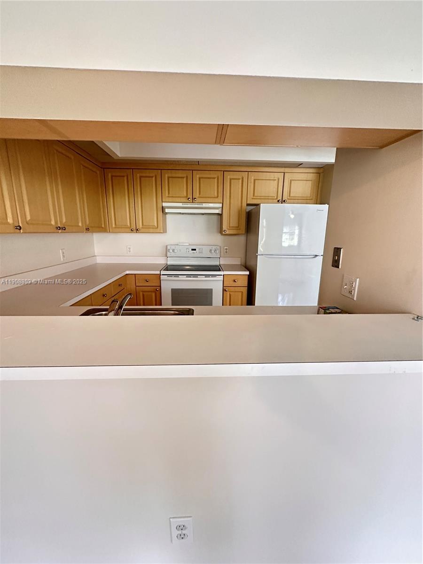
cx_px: 212
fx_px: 228
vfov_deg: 102.1
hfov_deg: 85.7
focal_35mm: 14
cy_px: 282
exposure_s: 1/60
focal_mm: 2.22
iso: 500
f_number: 2.2
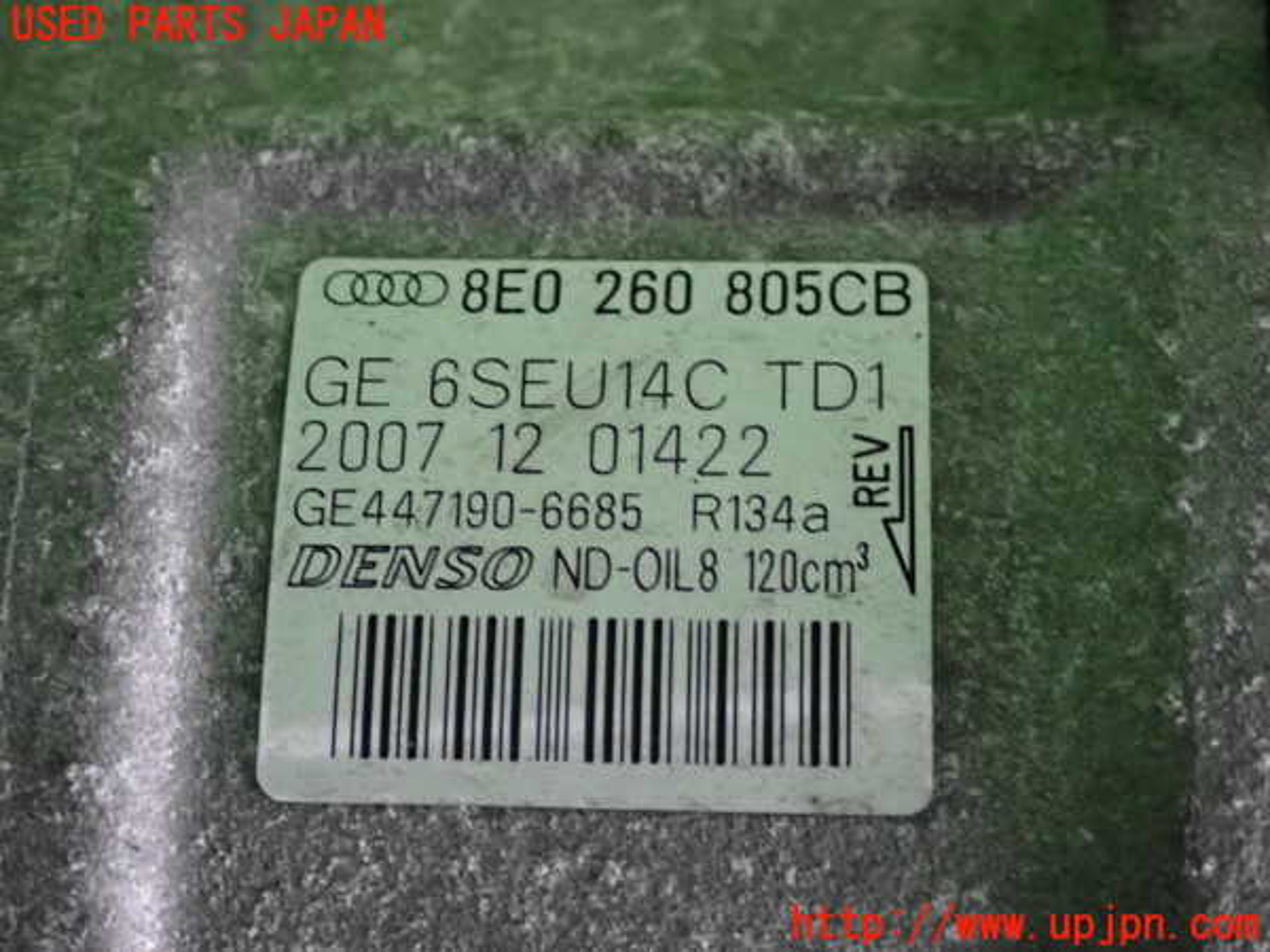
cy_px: 476
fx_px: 2825
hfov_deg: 25.3
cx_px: 635
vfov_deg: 19.1
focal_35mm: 77
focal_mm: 13.65
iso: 2500
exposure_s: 1/50
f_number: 4.1
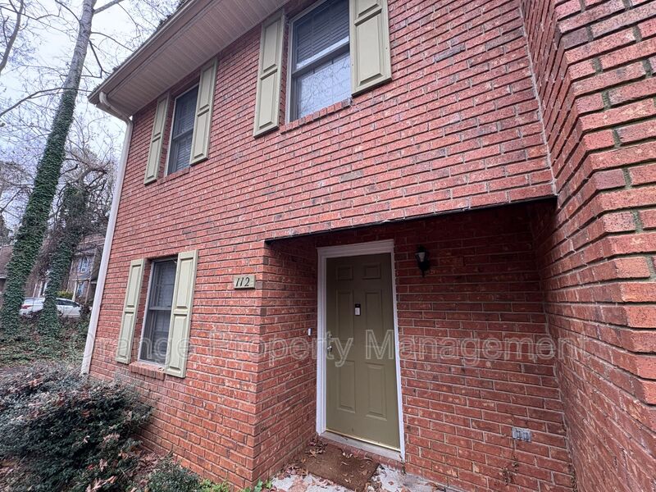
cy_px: 246
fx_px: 265
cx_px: 328
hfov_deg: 102.1
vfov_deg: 85.7
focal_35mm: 14
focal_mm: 2.22
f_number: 2.2
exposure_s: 1/82
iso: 250
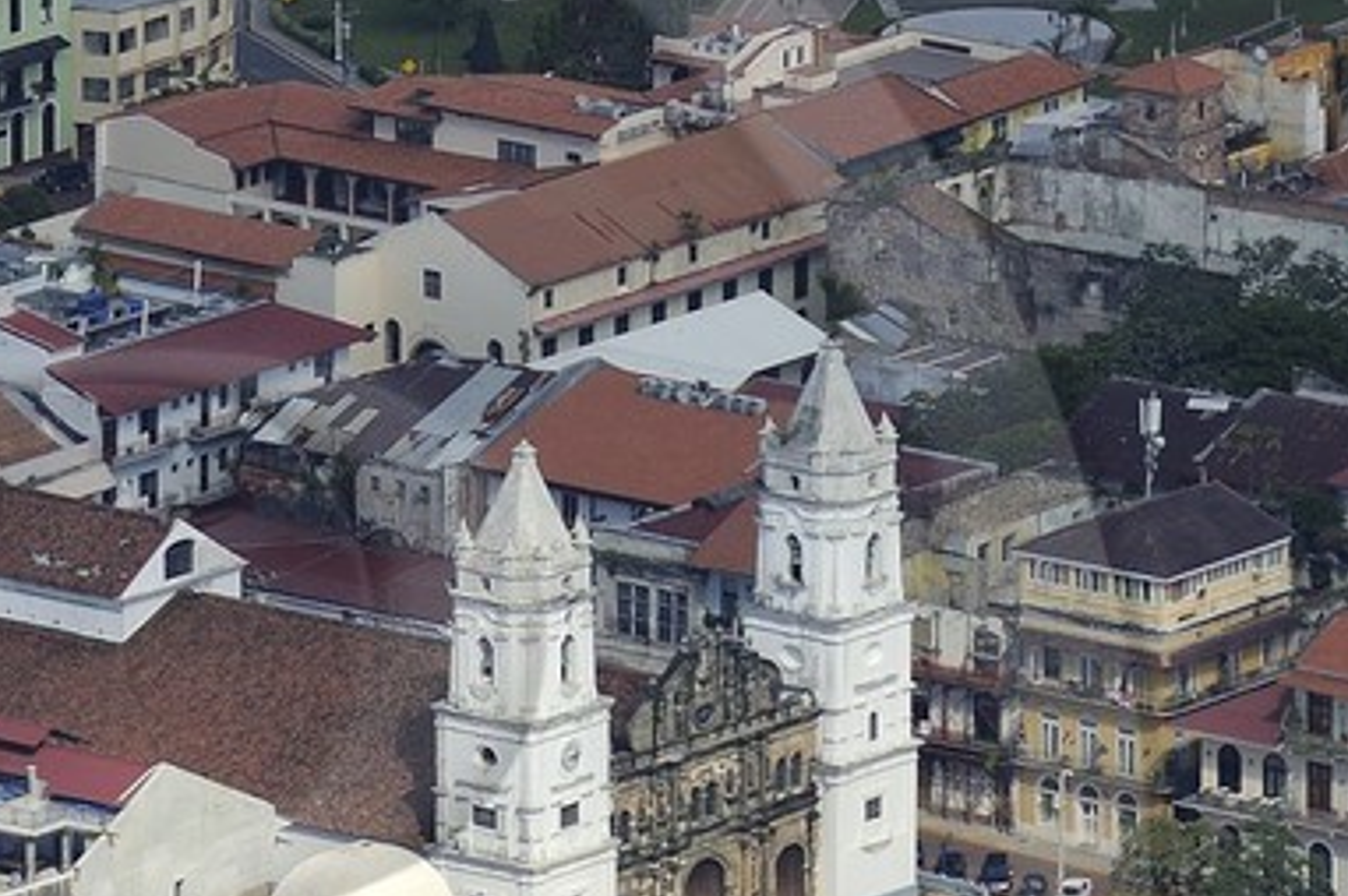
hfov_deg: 2.5
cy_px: 938
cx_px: -303
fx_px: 31313
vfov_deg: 1.6
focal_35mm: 837
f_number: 7.1
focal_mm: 200
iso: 200
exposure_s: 1/1000
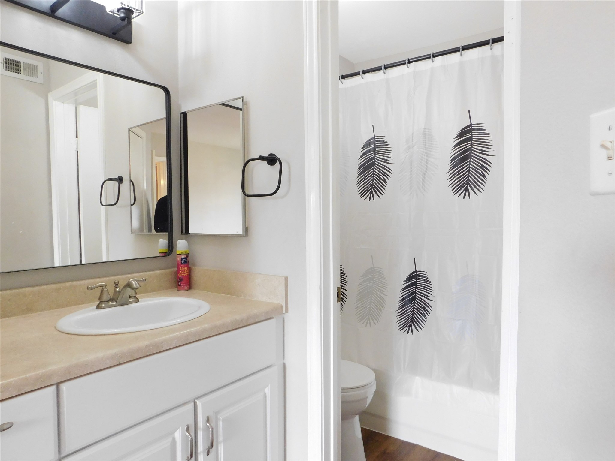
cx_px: 308
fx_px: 409
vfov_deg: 58.9
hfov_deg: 73.9
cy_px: 230
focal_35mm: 23
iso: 400
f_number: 3
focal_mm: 4
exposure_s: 1/30
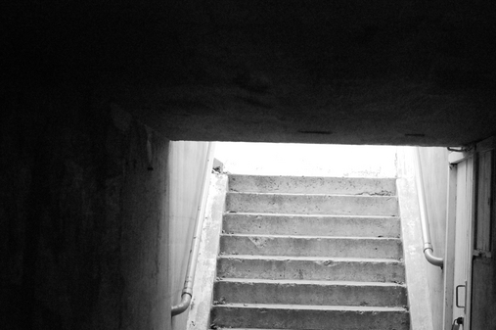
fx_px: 1140
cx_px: 247
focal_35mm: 83
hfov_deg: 24.6
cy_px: 257
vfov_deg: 16.4
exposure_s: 1/125
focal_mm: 35
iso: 1600
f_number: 1.8
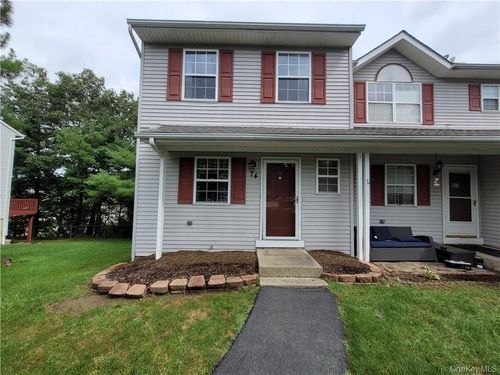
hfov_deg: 106.2
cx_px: 250
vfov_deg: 89.9
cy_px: 188
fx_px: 188
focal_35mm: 13
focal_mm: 1.74
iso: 40
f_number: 2.2
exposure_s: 1/1361
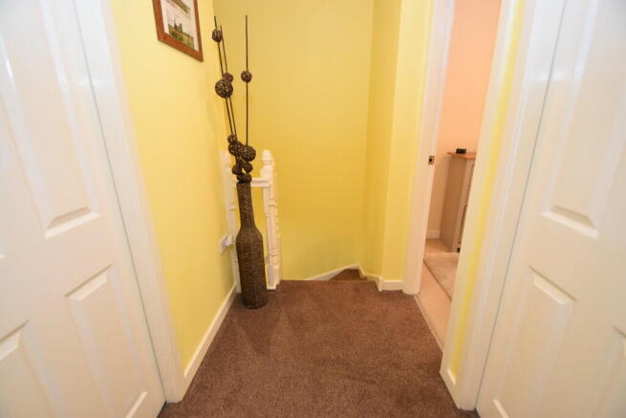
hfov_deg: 100.4
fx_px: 261
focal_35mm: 15
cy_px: 209
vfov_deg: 77.4
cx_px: 313
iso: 800
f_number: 4.5
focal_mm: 10
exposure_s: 1/80
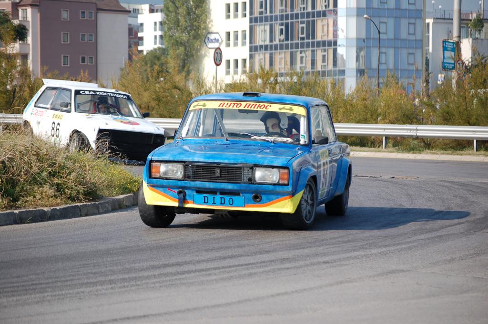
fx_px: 2072
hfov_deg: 13.4
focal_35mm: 153
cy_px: 162
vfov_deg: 9.0
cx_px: 244
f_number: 4.8
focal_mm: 102
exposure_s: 1/1000
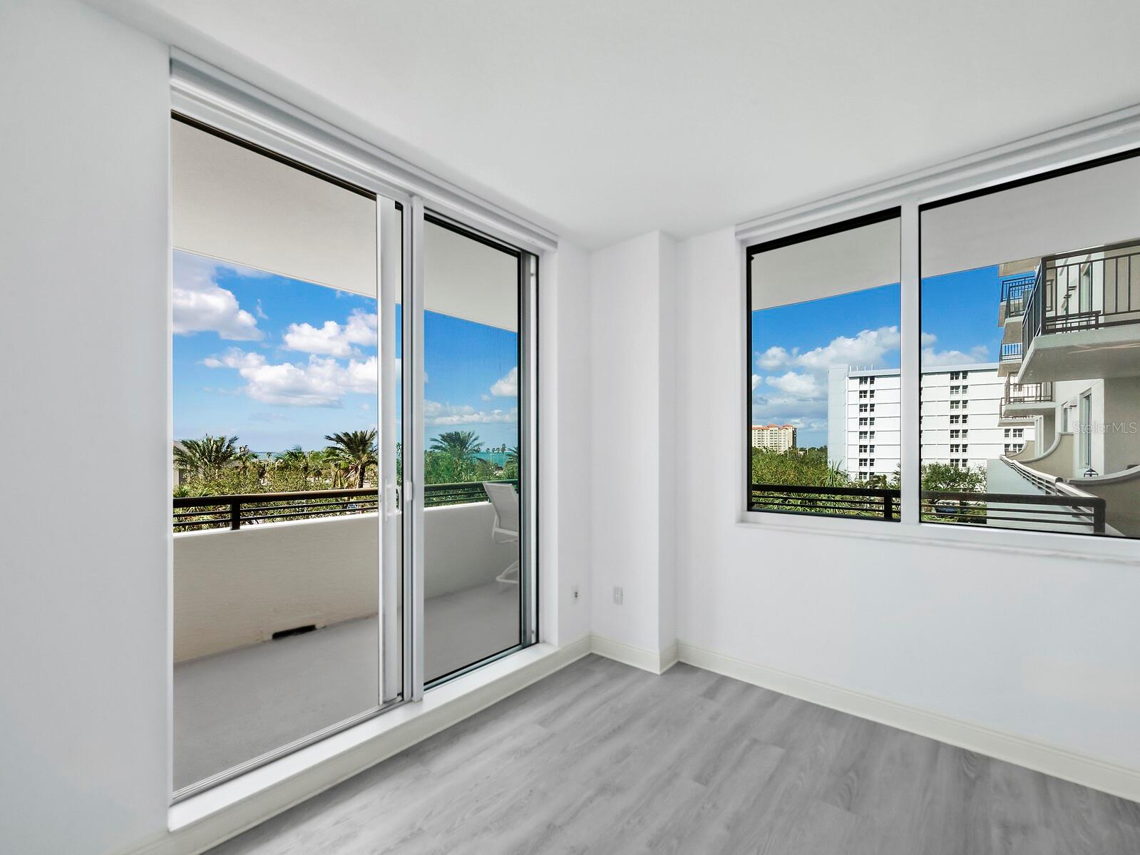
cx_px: 570
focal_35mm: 14
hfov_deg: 102.1
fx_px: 461
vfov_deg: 85.7
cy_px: 428
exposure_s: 1/25
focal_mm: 7
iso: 400
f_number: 11
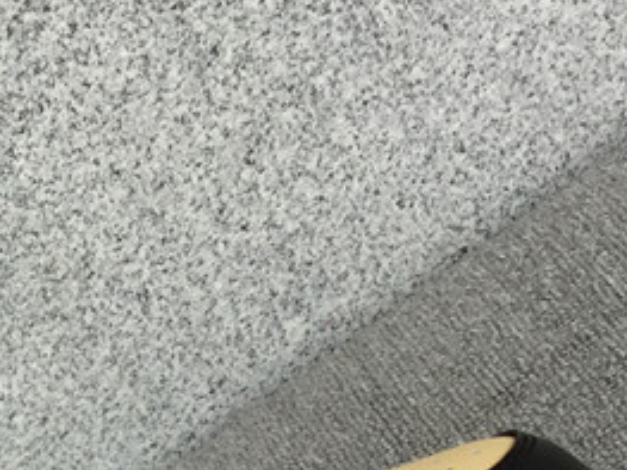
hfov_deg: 17.5
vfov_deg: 13.5
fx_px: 1919
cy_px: 595
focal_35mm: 106
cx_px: -160
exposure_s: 1/106
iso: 25
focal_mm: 3.3
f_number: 2.4
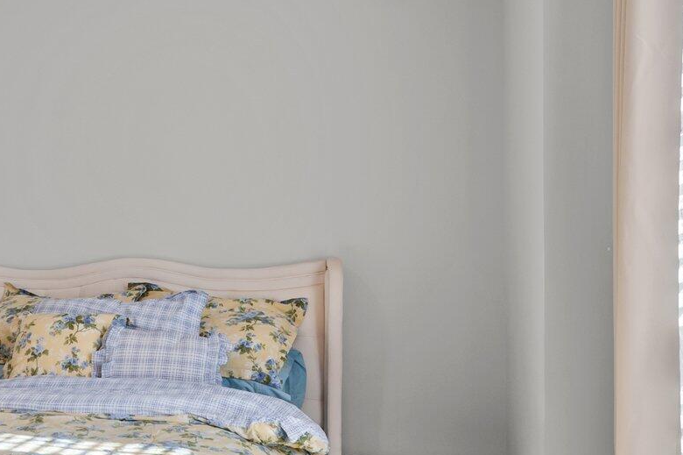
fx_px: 796
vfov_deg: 31.8
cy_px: 216
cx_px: 101
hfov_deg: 43.4
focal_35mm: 42
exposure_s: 1/125
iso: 400
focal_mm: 16
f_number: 5.6
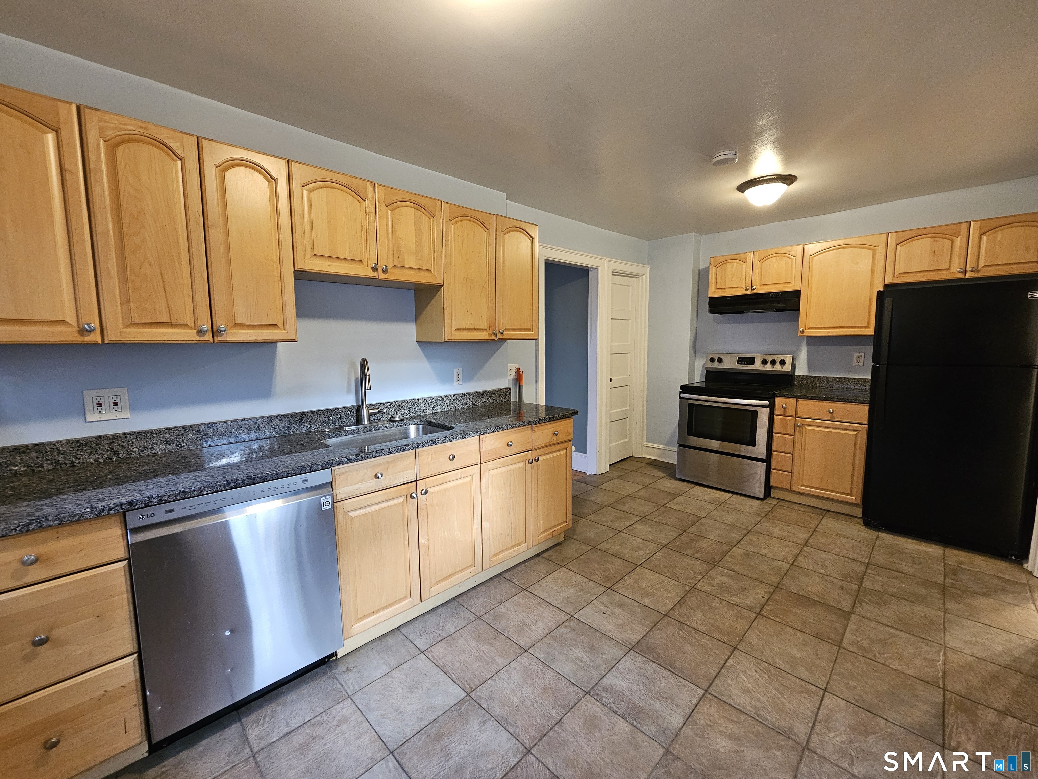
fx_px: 390
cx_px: 519
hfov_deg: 106.2
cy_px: 390
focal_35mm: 13
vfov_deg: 89.9
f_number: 2.2
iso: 400
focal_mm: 2.2
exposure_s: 1/40
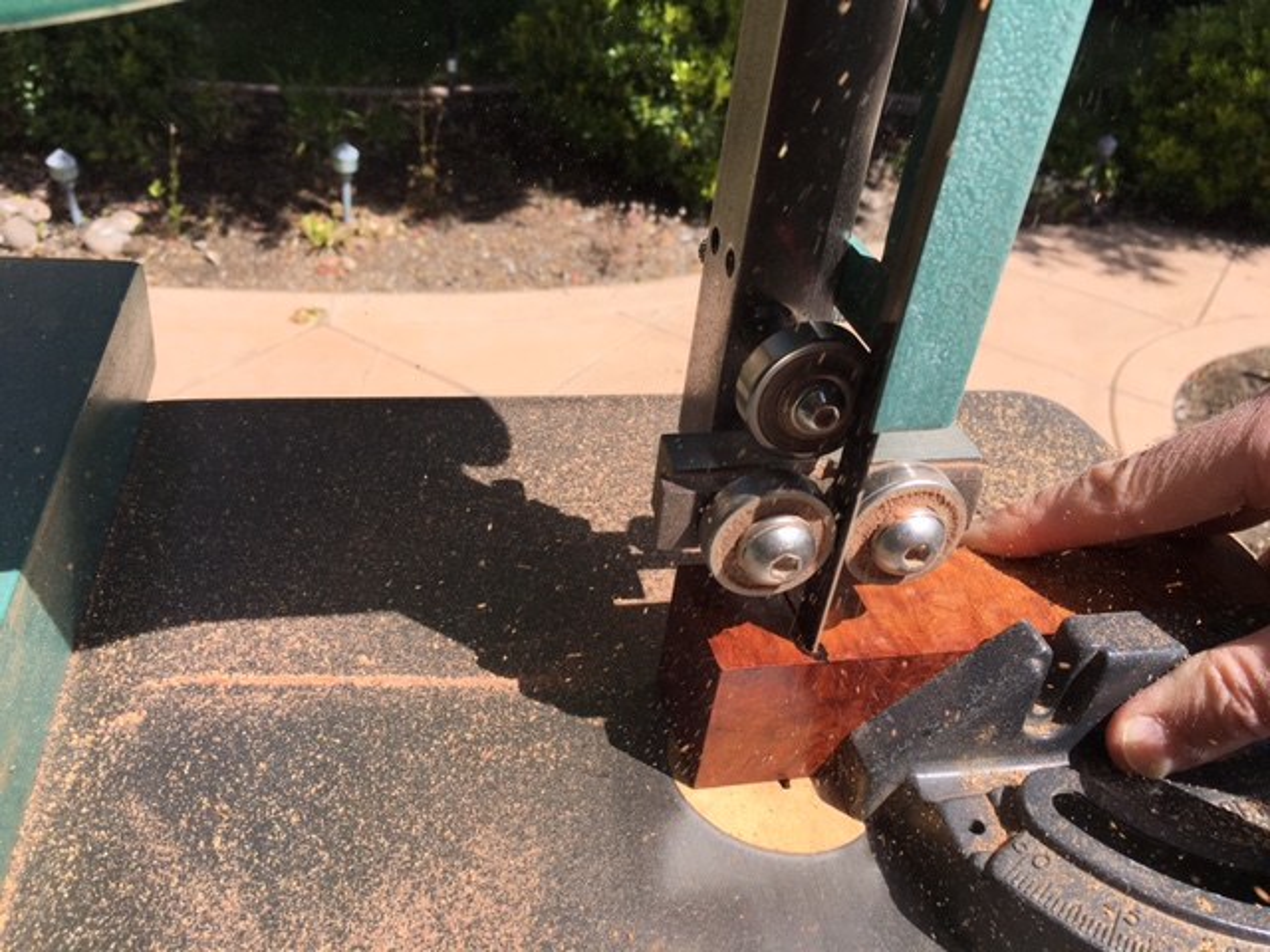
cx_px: 635
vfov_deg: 48.2
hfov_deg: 61.7
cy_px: 476
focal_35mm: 29
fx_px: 1064
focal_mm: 4.15
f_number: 2.2
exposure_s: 1/1202
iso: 25
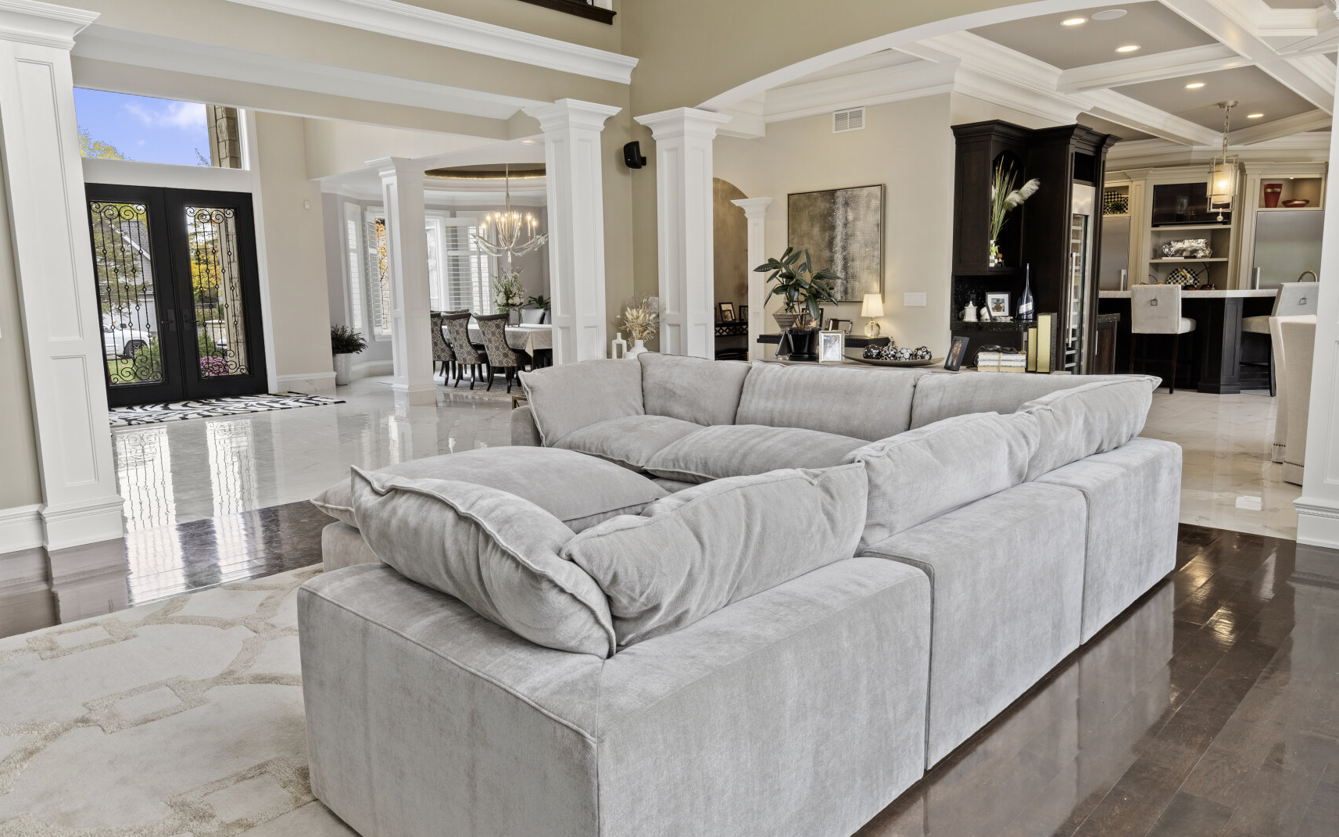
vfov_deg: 51.1
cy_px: 413
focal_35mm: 24
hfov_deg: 74.8
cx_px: 689
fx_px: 876
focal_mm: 21
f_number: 9
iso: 200
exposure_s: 1/5
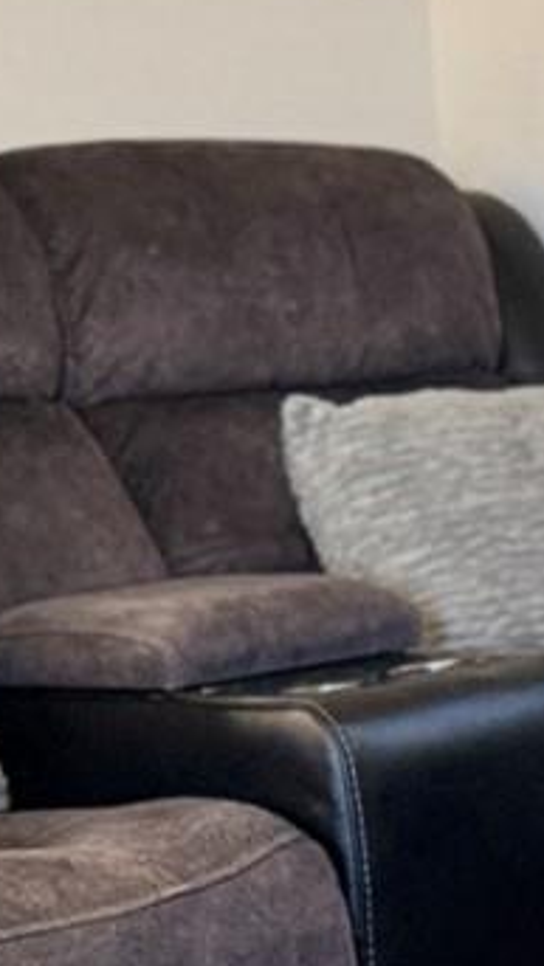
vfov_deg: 13.8
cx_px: 1220
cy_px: 682
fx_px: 3999
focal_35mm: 156
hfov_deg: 7.4
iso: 400
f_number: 1.78
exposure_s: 1/60
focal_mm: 6.76
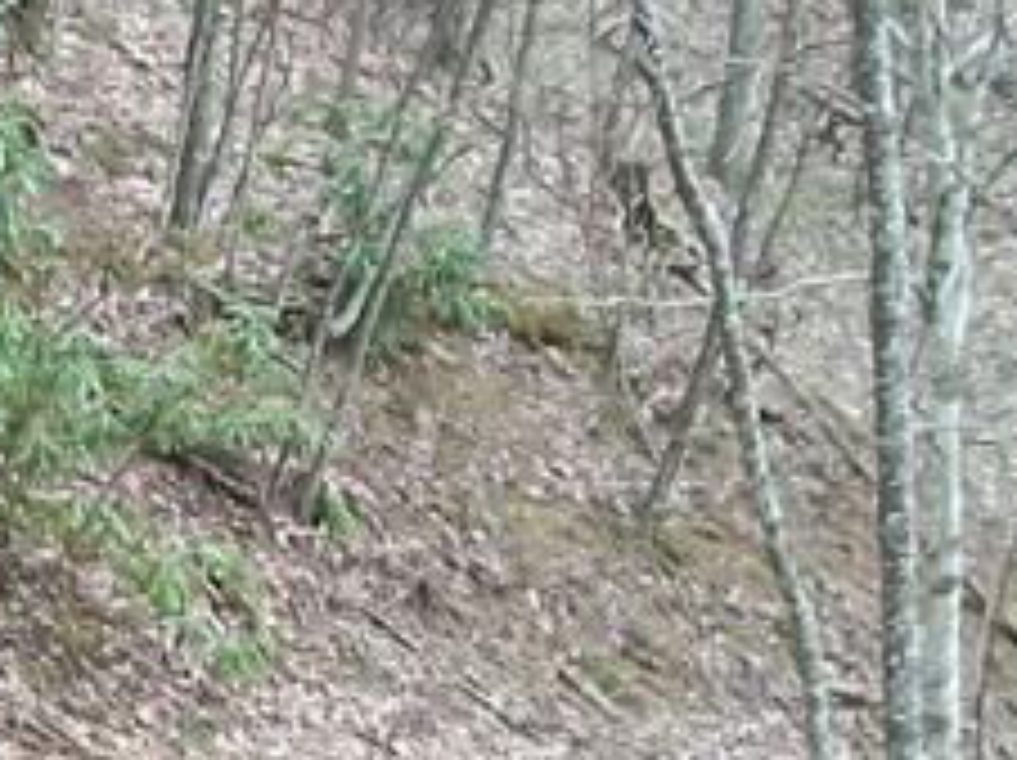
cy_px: 841
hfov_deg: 12.9
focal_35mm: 145
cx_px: -500
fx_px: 4256
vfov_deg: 10.1
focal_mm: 5.7
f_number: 2.9
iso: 80
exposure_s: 1/125
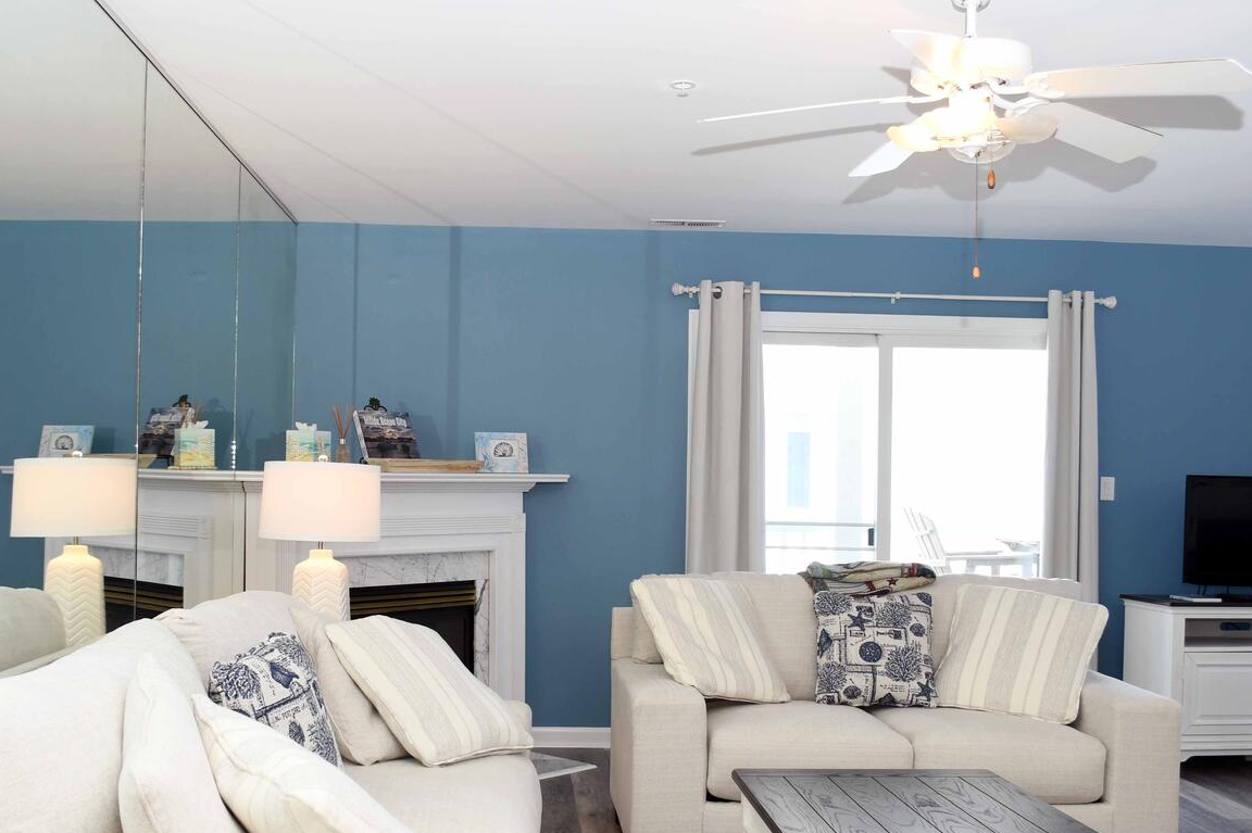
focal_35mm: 38
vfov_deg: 34.8
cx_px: 555
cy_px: 528
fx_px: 1321
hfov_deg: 50.6
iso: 280
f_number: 4
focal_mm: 18
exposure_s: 1/60
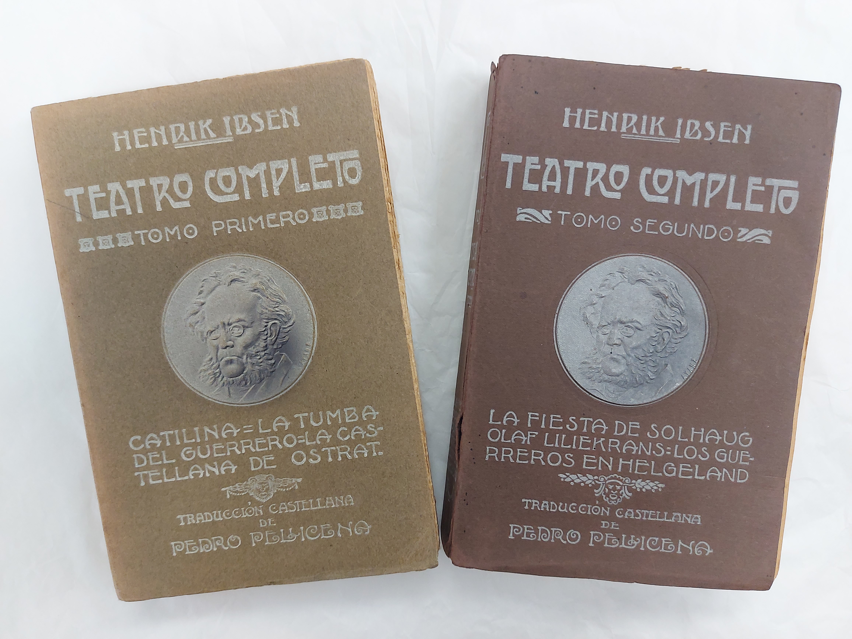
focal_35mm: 24
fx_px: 591
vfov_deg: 56.8
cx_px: 426
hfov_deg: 71.6
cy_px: 320
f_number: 1.8
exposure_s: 1/50
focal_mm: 5.23
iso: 200
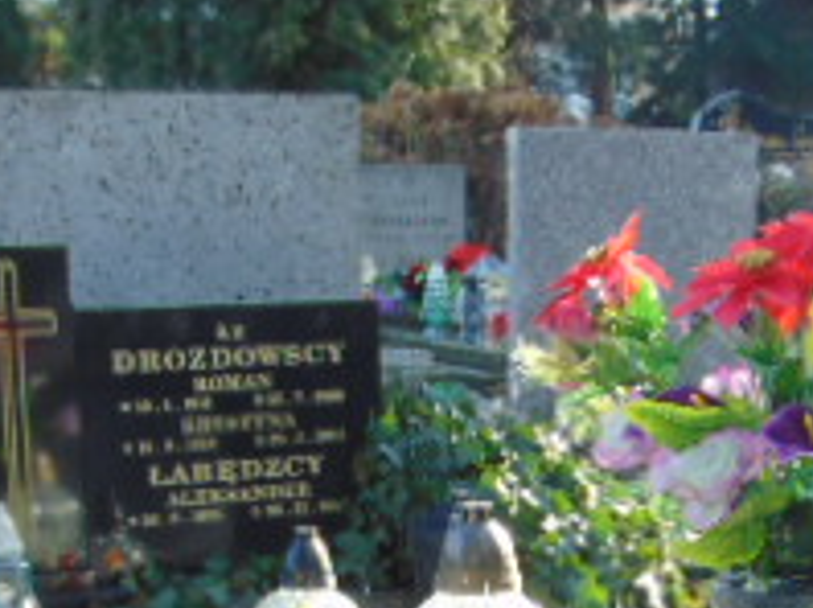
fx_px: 1900
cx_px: 402
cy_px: 875
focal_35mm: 81
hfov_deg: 24.2
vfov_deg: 16.7
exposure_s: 1/160
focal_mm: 4.5
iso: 80
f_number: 3
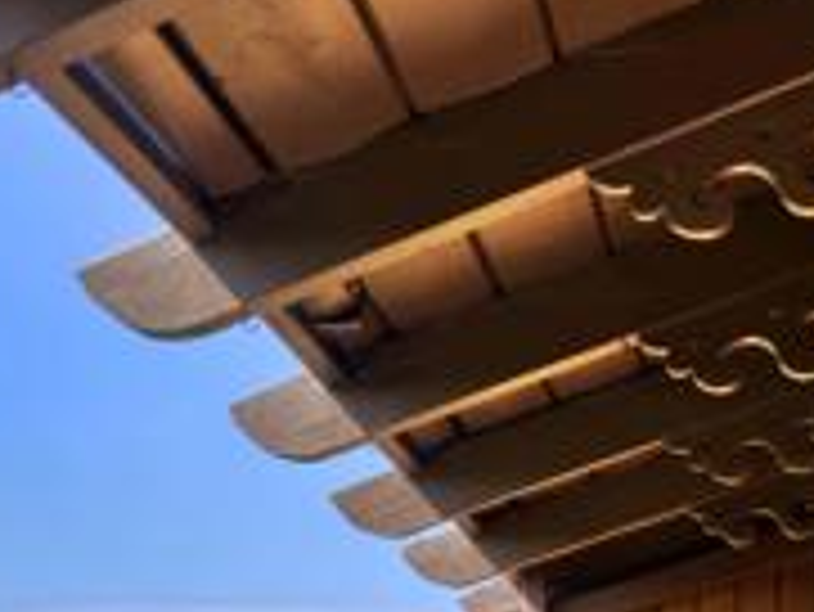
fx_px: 2800
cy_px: 857
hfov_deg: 14.8
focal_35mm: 119
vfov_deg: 12.0
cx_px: -562
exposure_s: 1/320
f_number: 5.6
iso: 100
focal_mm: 35
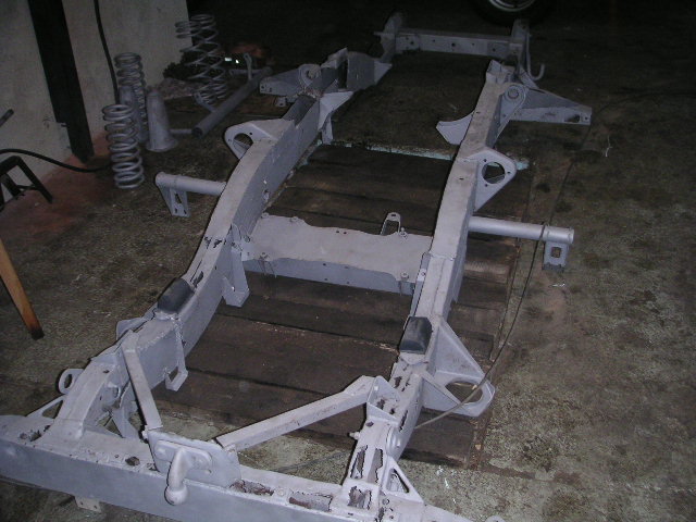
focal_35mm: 38
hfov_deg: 49.0
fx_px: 764
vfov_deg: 37.7
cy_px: 261
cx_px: 348
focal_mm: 5.9
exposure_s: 1/45
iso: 160
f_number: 2.8
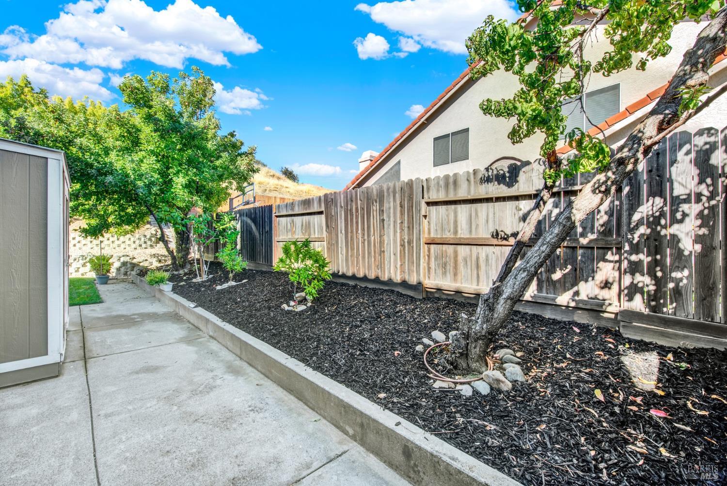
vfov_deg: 81.3
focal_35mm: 14
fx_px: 283
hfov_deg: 104.2
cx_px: 364
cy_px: 243
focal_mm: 14
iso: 100
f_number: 14
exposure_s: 1/25
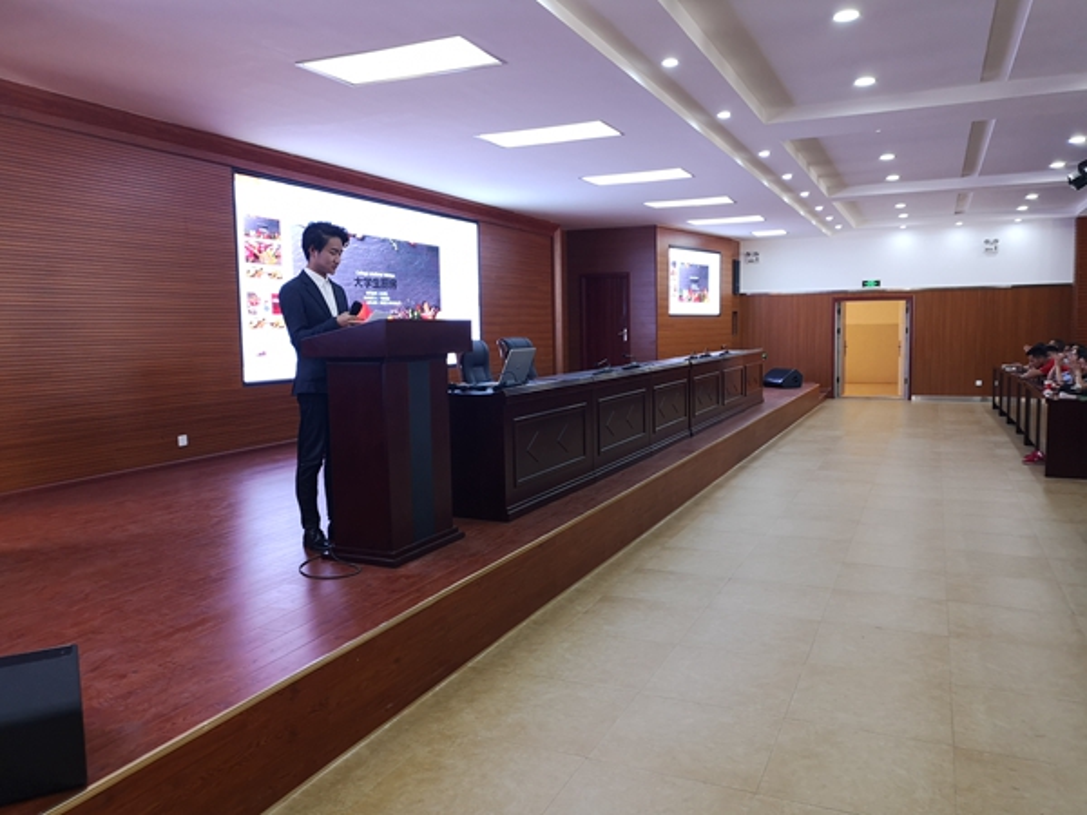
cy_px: 408
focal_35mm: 27
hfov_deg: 65.3
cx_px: 544
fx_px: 848
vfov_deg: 51.4
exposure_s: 1/100
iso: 160
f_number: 1.8
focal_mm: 3.95
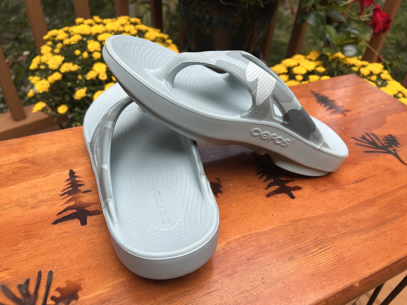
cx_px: 204
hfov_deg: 67.3
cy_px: 152
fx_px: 306
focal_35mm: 26
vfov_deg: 53.1
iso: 50
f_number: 1.5
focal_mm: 5.7
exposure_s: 1/932
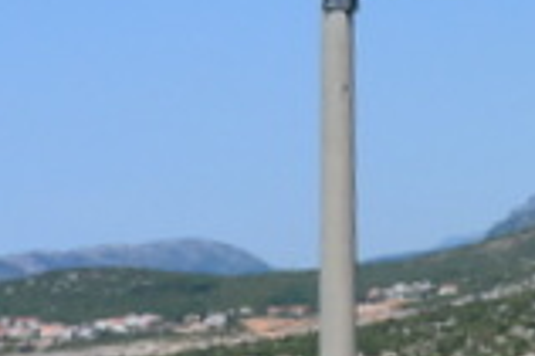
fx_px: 2034
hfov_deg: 14.5
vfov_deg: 10.0
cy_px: 64
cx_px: 647
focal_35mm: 137
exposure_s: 1/400
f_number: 11
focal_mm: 18
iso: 400
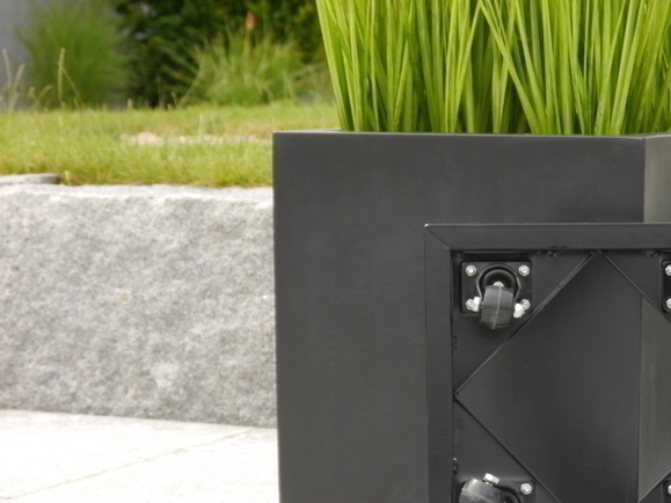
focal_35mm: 116
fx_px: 2248
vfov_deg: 12.8
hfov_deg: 16.9
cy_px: 278
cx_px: 450
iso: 160
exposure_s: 1/200
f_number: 6.3
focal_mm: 42
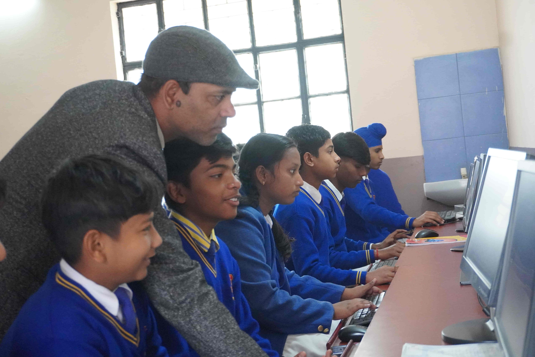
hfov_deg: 35.1
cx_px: 268
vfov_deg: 23.8
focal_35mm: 57
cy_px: 178
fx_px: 847
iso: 6400
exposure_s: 1/160
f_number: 5.6
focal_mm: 38
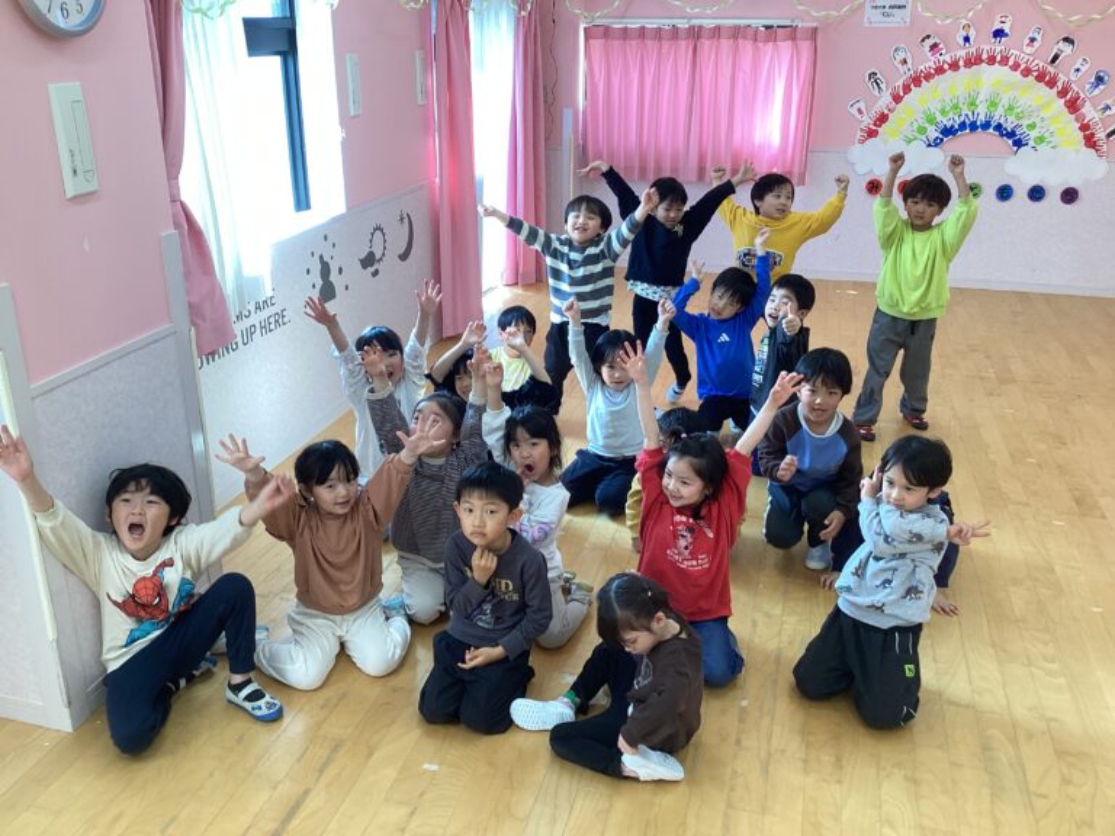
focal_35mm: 31
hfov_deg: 58.4
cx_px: 558
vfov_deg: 45.4
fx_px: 999
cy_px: 418
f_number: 2.4
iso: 50
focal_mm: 3.3
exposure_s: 1/50
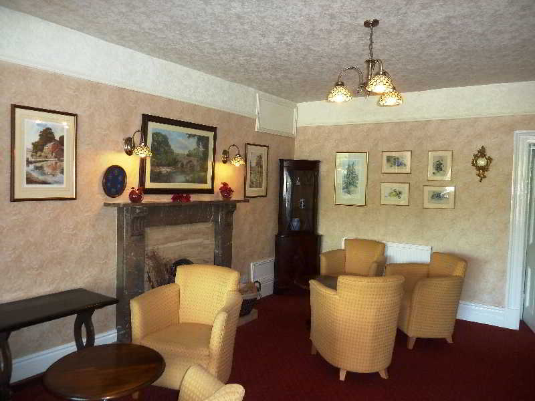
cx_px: 268
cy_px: 200
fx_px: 386
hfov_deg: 69.4
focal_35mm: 25
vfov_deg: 54.9
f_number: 3.3
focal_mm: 4.1
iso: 250
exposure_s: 1/30
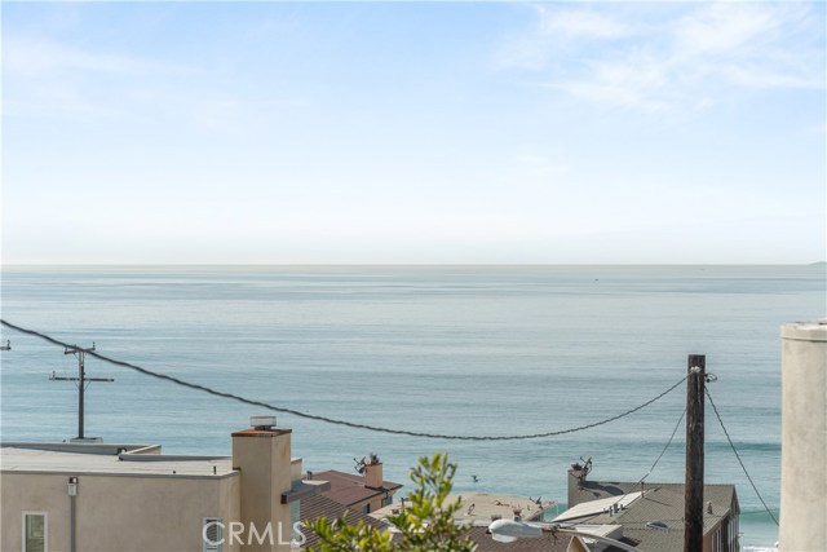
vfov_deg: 13.7
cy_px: 276
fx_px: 2298
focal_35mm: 100
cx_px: 414
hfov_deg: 20.4
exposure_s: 1/1600
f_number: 8
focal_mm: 100
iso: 125
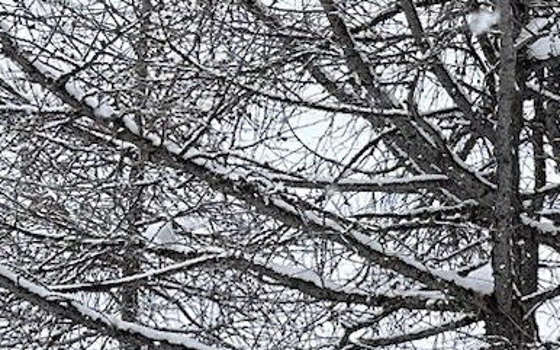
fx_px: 2060
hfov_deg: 13.0
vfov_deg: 9.6
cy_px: 395
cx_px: 1200
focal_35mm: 135
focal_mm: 6.86
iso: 80
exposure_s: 1/3861
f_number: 1.78
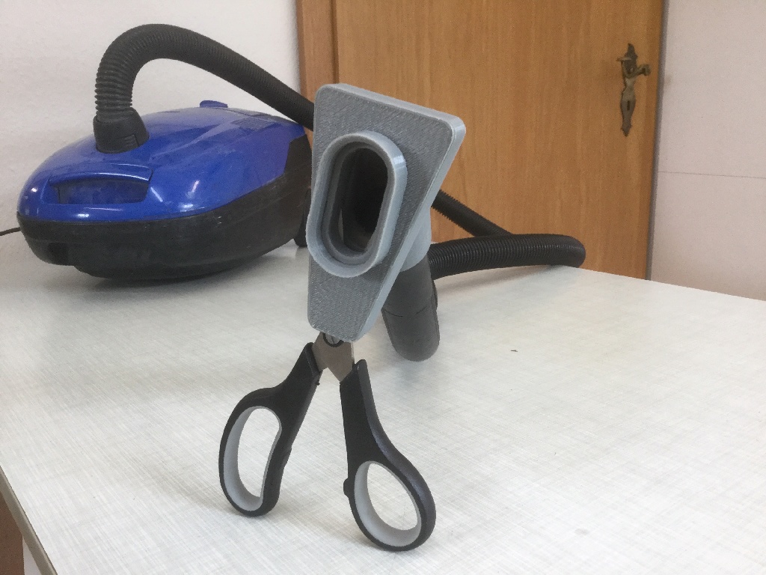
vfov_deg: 45.4
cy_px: 288
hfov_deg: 58.4
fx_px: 686
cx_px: 383
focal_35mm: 31
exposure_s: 1/33
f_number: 2.4
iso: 80
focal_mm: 3.3
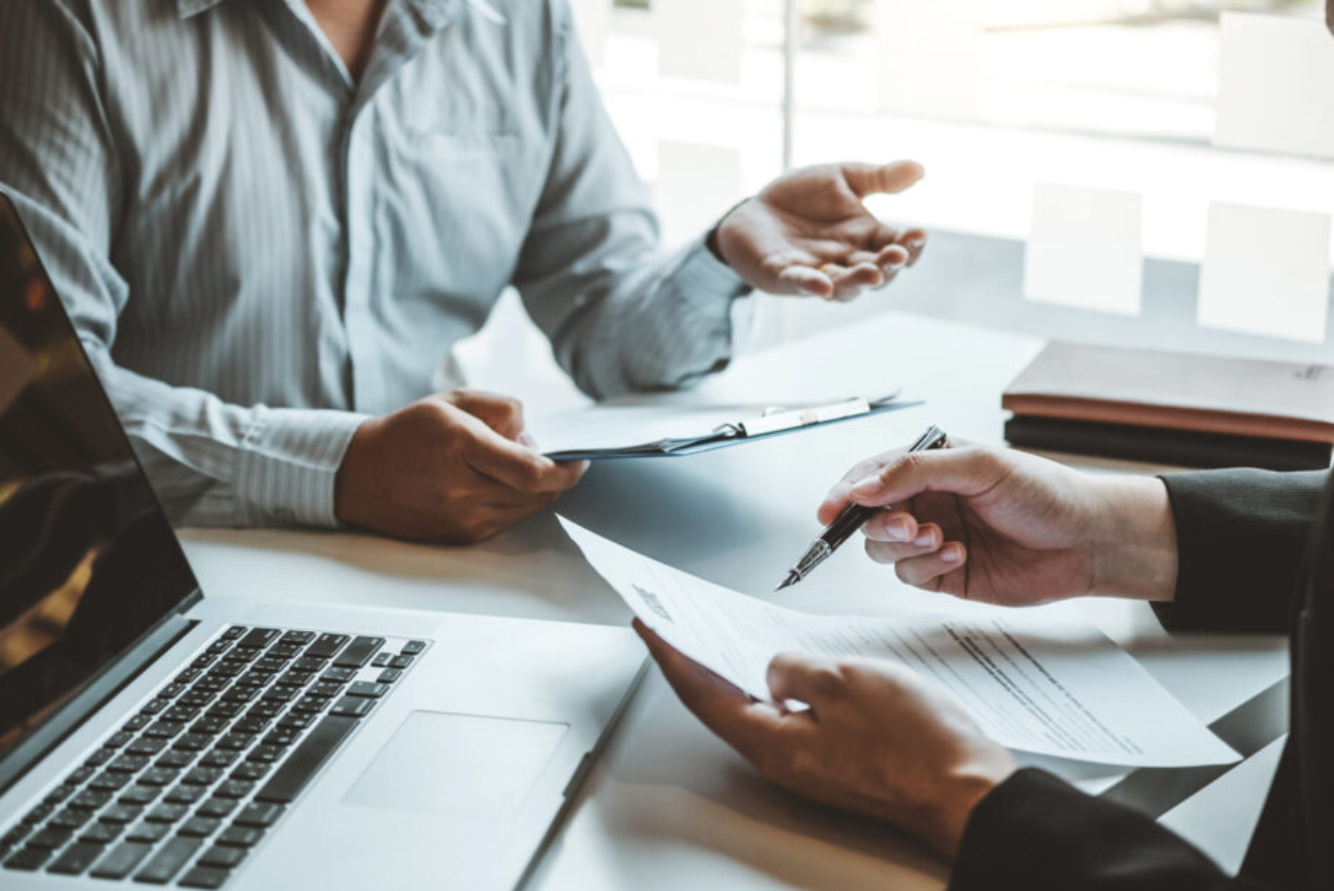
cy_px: 414
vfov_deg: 23.0
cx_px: 650
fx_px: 2187
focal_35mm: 59
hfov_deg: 33.9
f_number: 2
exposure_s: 1/320
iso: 200
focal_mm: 35
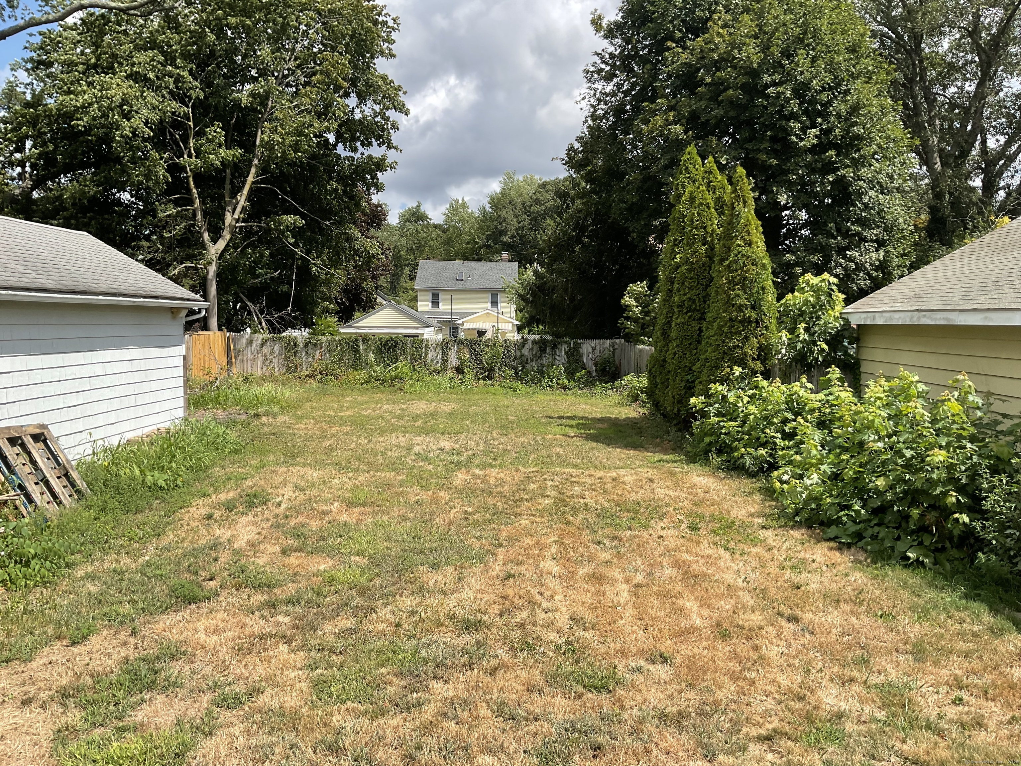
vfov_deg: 48.2
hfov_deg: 61.7
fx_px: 855
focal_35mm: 29
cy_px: 383
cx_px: 510
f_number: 1.8
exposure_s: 1/1490
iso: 16
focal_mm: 3
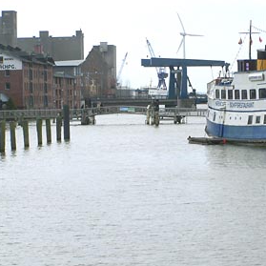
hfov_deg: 12.5
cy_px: 133
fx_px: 1217
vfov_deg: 12.5
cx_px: 174
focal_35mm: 140
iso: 64
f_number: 4.5
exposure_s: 1/400
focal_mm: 19.4
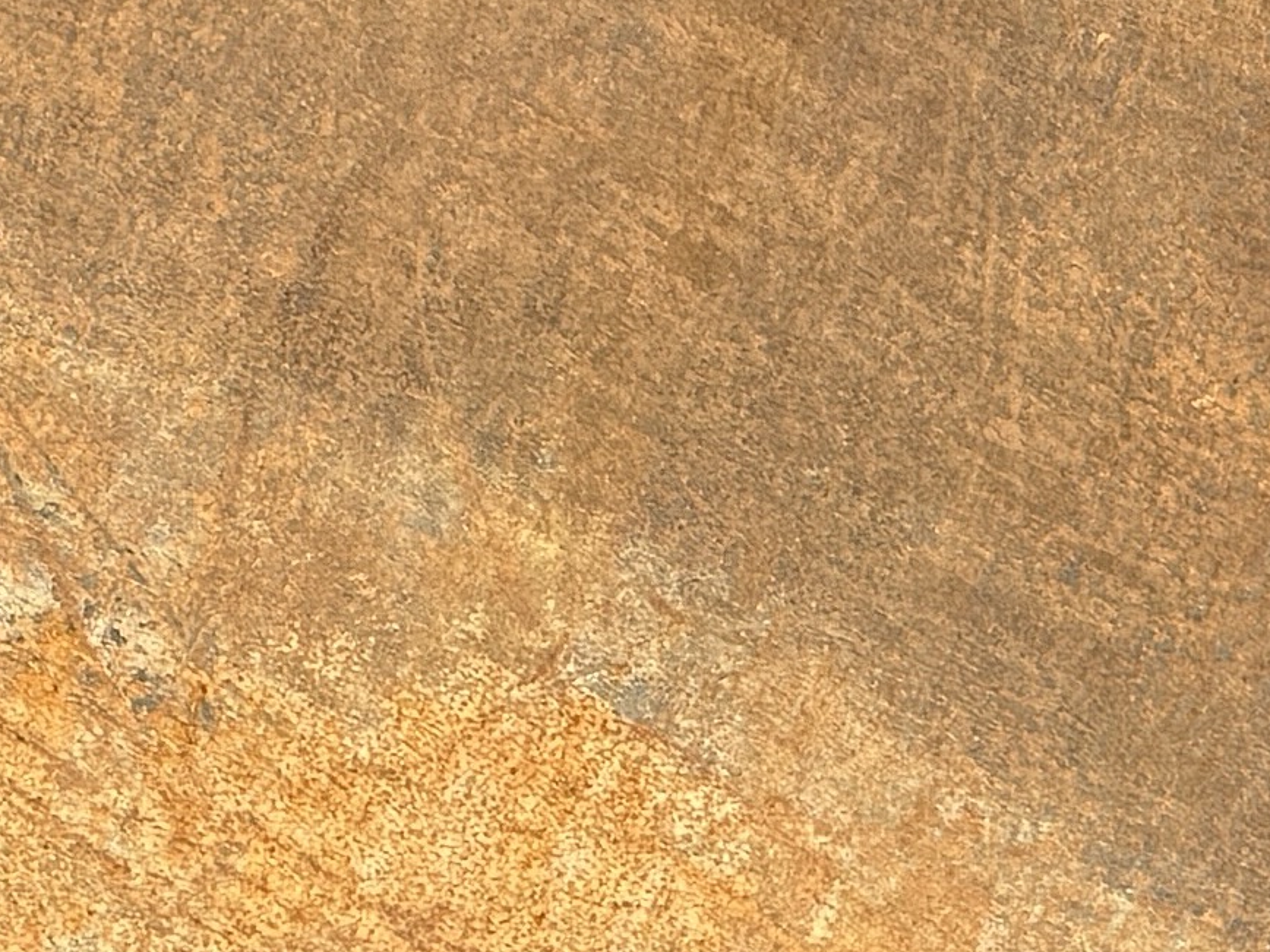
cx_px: 3155
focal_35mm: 158
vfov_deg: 8.3
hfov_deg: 10.5
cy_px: 2559
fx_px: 5797
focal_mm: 6.76
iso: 80
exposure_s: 1/1901
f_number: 1.78
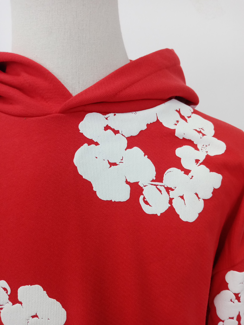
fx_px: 244
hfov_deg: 53.1
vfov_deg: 67.3
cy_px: 162
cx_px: 122
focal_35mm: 26
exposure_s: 1/100
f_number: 1.8
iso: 189
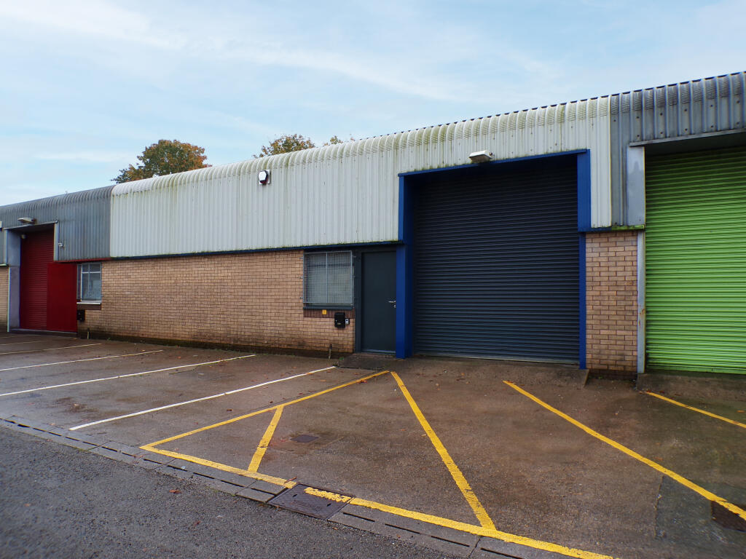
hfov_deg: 71.6
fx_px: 517
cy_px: 280
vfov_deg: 56.8
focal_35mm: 24
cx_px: 373
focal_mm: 4.3
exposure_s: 1/45
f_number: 4.4
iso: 100
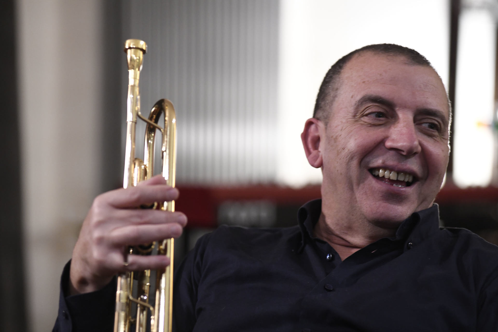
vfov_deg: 10.2
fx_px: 1867
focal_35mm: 135
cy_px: 166
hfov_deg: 15.2
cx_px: 249
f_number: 3.5
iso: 5000
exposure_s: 1/60
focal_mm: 135
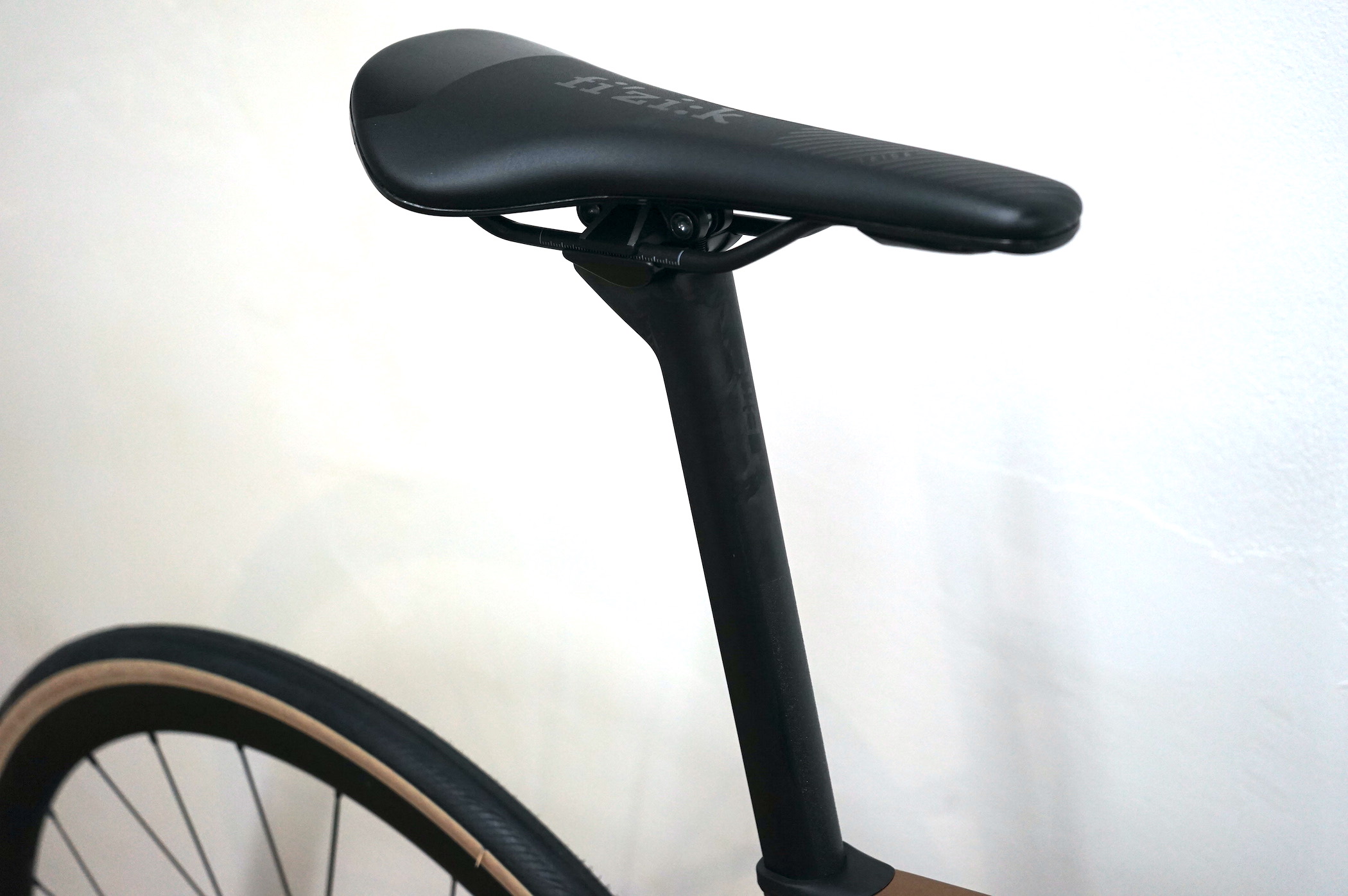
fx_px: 1721
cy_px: 448
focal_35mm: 46
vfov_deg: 29.2
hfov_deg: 42.8
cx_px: 674
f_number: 4.5
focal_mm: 46
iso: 1600
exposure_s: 1/160
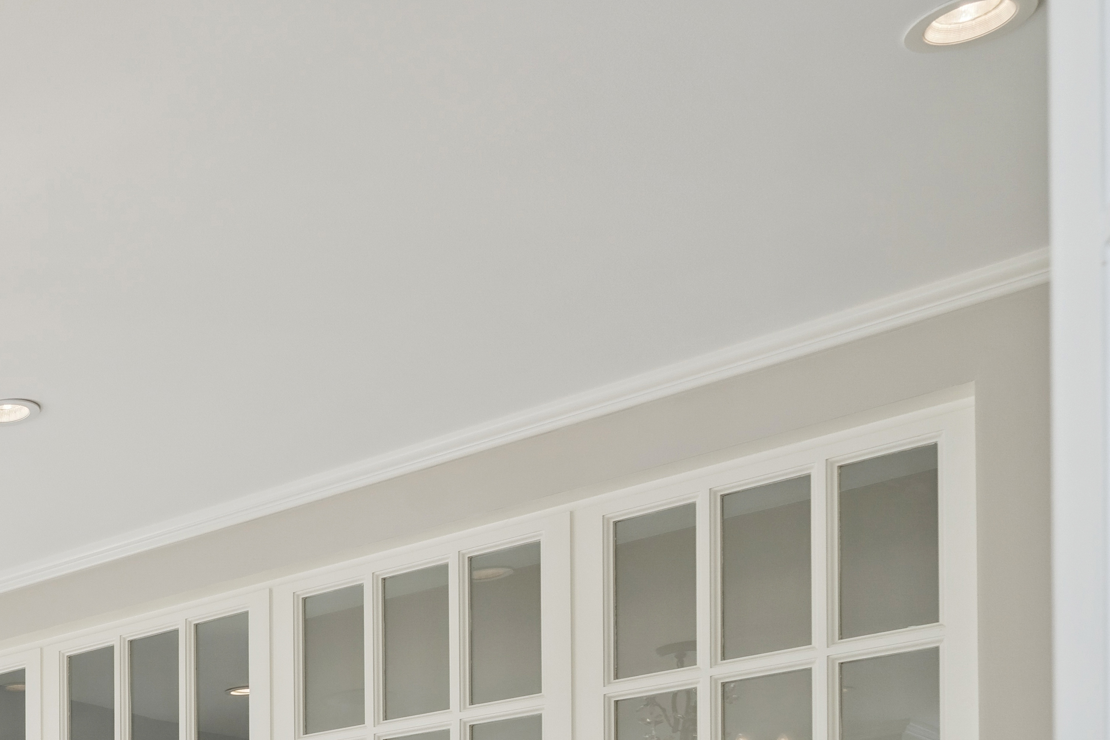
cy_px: 1108
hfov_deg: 28.1
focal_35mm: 54
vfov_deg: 21.2
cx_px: -446
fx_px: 1665
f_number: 7.1
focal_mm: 17
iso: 320
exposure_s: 1/250
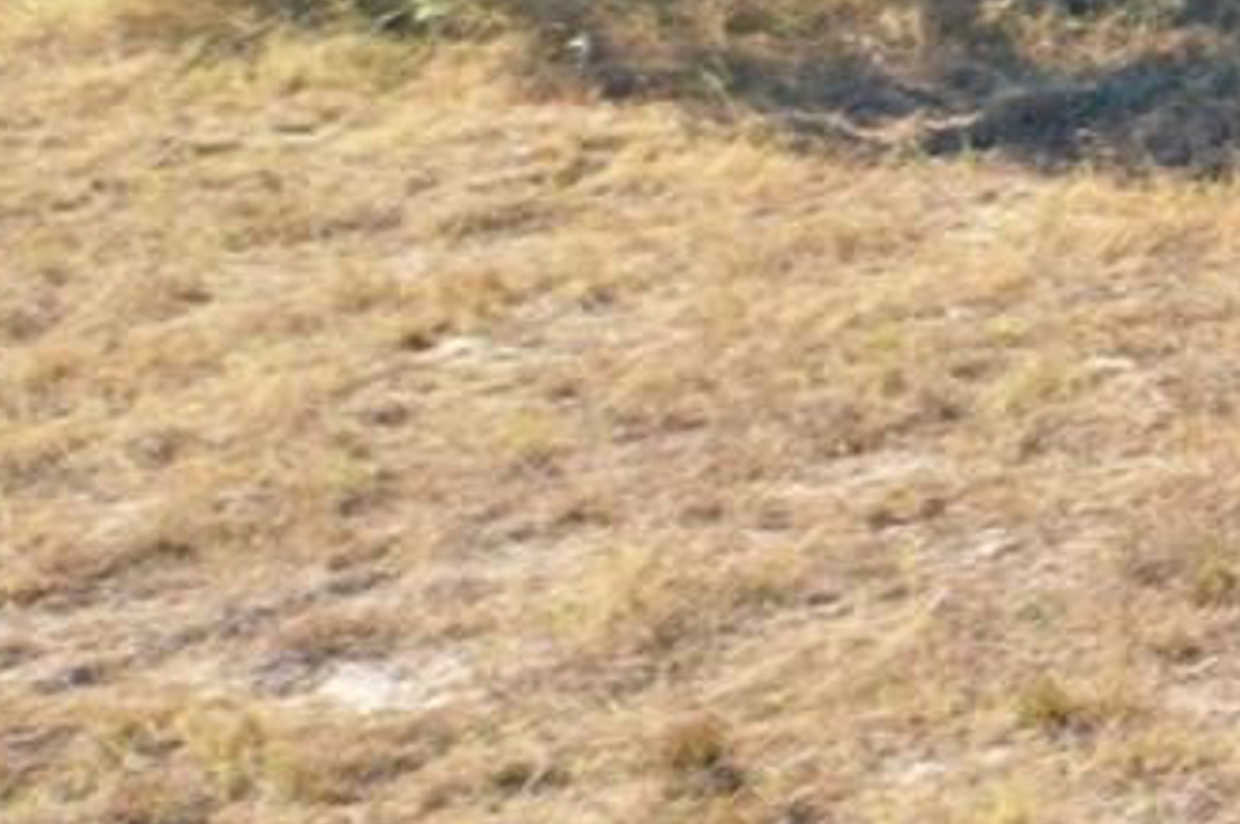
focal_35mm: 175
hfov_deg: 9.3
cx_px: 3758
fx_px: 6022
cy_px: -943
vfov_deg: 7.5
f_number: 2.8
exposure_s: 1/30
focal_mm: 10.26
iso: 100
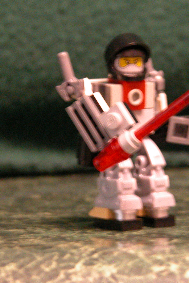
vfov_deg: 6.6
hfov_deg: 4.4
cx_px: 132
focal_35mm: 310
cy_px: 141
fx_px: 2441
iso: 400
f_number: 5.2
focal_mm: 56.7
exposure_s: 1/3.3
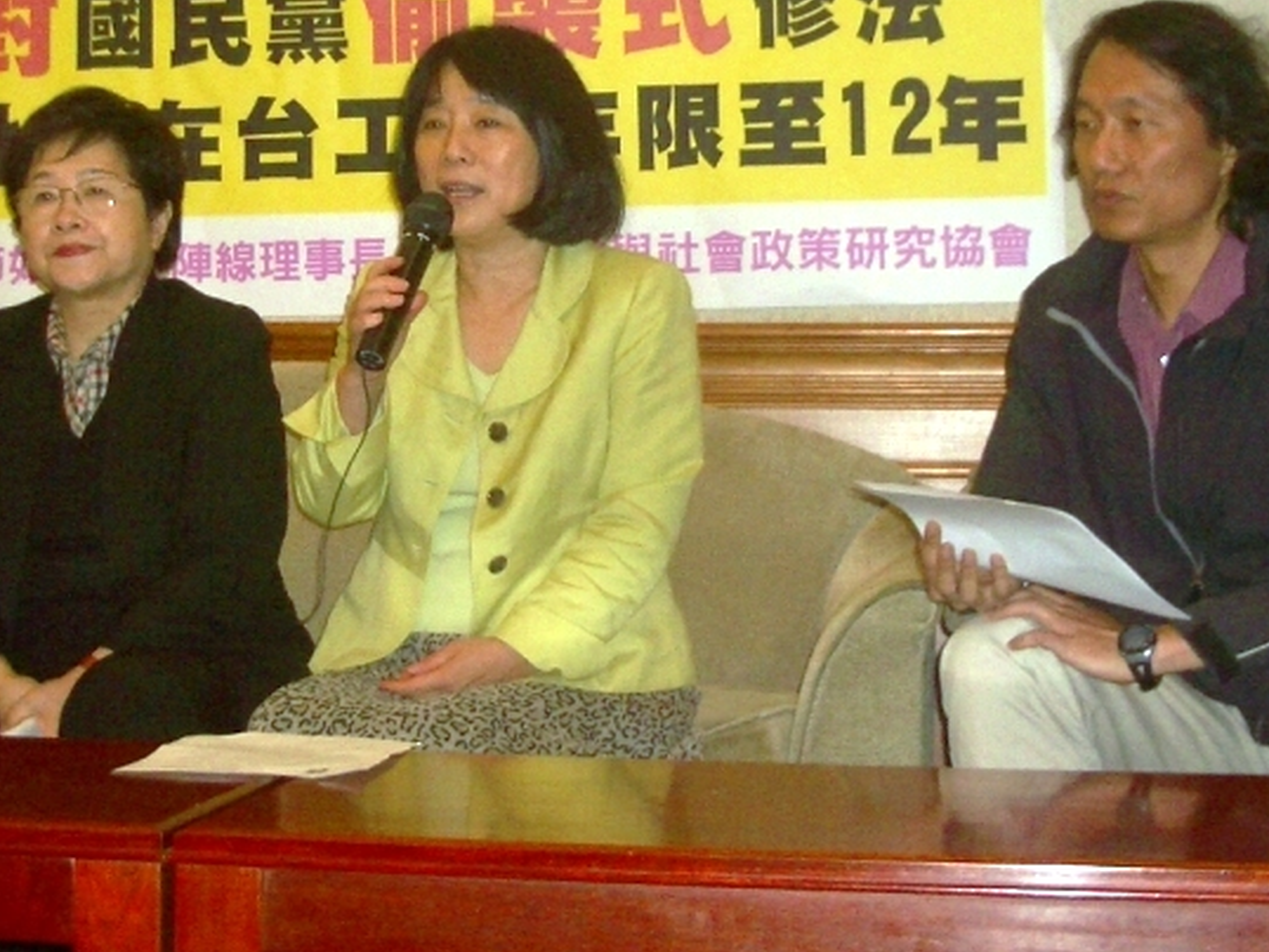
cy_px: 323
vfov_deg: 18.9
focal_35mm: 78
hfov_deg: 24.8
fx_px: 2861
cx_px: 394
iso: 100
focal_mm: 6.8
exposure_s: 1/60
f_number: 2.8
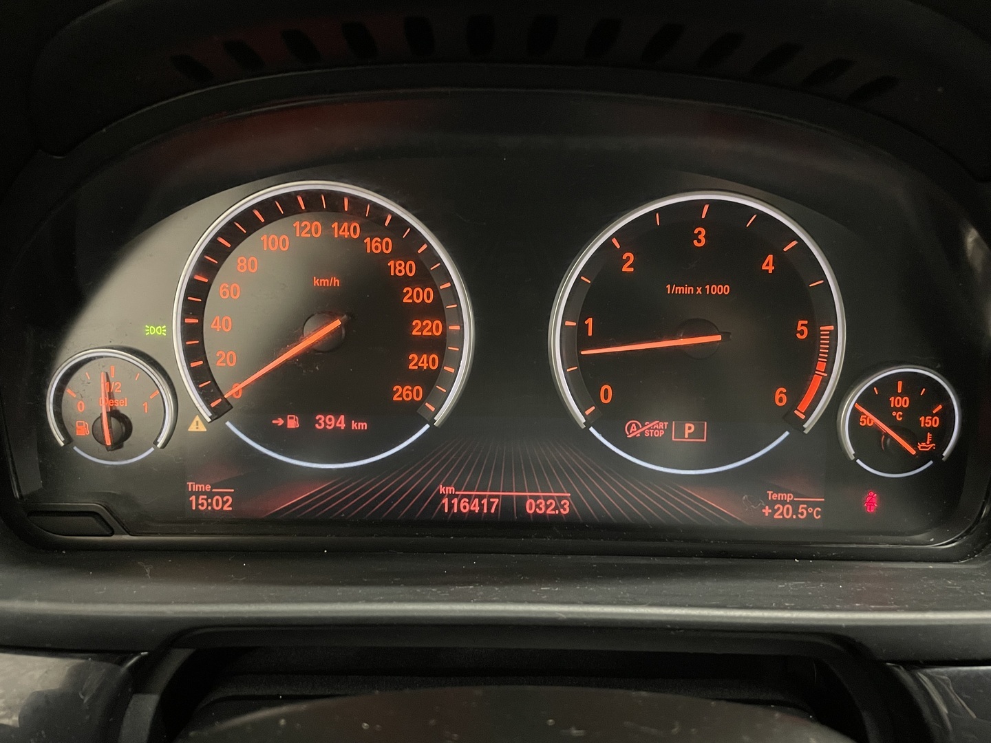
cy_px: 372
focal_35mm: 26
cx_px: 496
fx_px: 744
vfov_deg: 53.1
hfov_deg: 67.3
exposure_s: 1/25
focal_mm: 4.2
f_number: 1.6
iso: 800
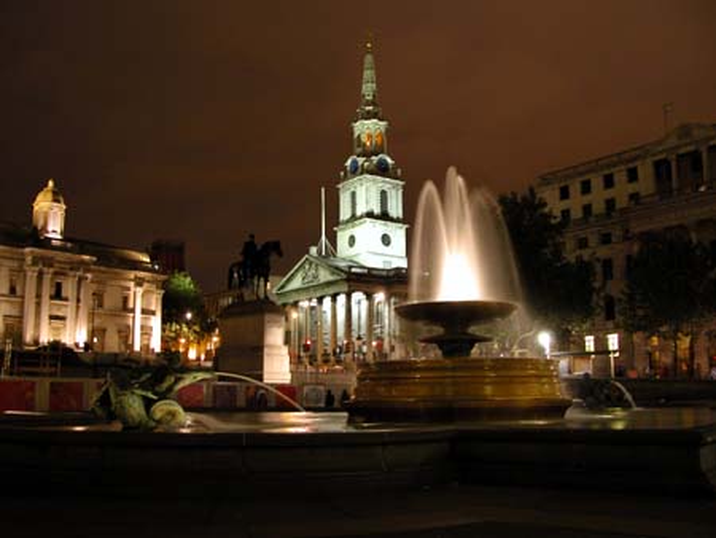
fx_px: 704
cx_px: 358
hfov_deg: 53.9
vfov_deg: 41.8
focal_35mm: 34
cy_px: 269
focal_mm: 8.9
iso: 100
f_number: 2.8
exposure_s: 1
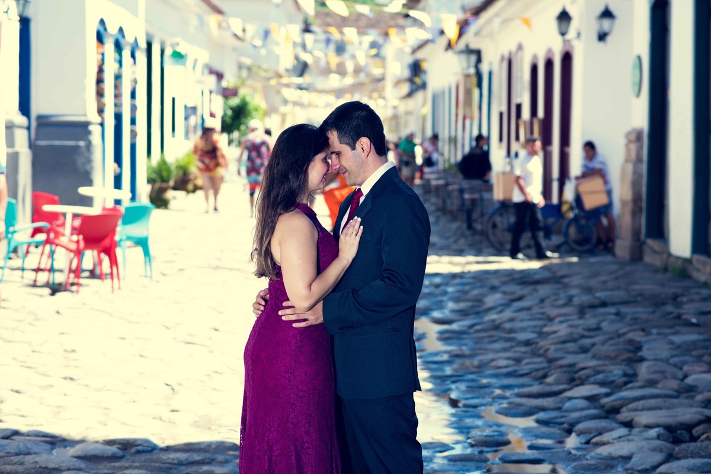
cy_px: 237
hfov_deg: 23.9
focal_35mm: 85
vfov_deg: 16.1
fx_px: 1679
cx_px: 356
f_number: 4.5
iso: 100
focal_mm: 85
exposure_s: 1/125
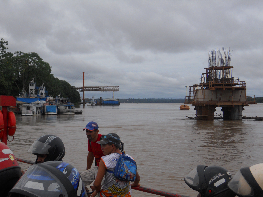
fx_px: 479
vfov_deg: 23.3
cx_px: 132
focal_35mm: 63
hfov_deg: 30.7
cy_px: 98
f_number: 8
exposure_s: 1/500
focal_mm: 11.2
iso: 80
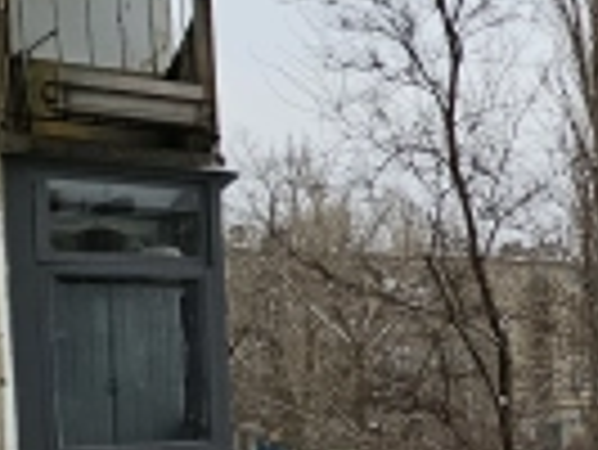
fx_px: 1055
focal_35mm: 61
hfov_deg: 20.5
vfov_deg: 23.4
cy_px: 410
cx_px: 1115
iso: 125
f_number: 2.2
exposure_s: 1/359
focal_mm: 2.2
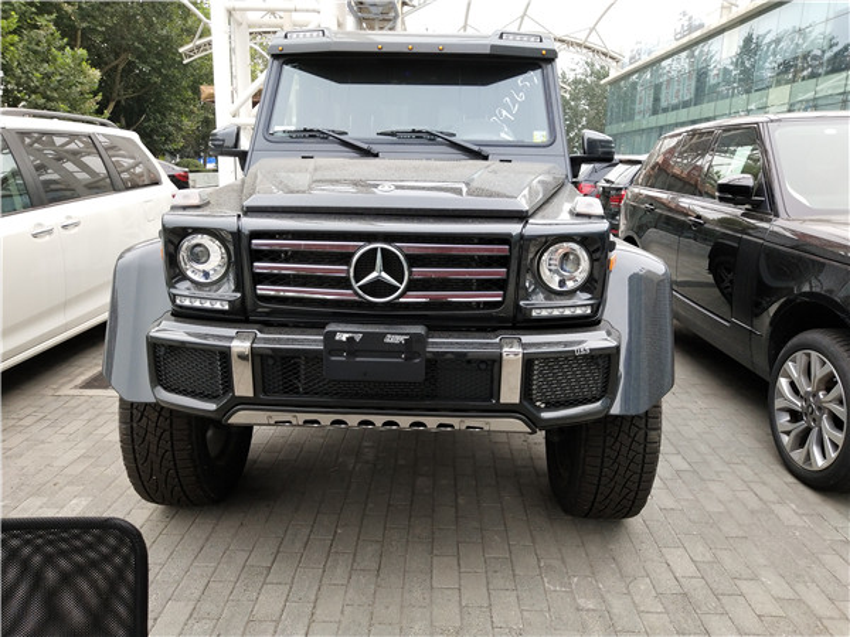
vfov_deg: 46.8
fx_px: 737
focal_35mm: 30
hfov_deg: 60.0
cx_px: 425
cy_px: 318
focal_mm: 3.95
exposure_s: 1/223
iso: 71
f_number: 1.8
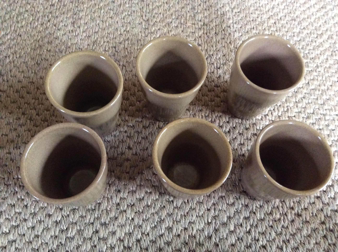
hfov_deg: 56.9
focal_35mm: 32
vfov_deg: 44.1
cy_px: 126
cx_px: 169
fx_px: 312
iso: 320
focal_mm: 3.3
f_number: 2.4
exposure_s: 1/17
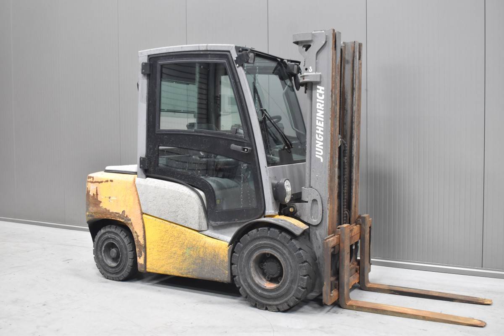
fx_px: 504
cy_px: 168
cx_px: 252
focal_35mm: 36
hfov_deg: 53.1
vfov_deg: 36.9
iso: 1600
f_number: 5
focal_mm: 24
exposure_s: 1/30
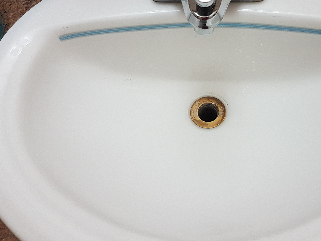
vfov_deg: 34.9
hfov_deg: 45.5
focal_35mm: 41
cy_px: 83
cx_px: 197
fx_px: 380
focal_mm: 4.2
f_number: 1.7
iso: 125
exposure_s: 1/60
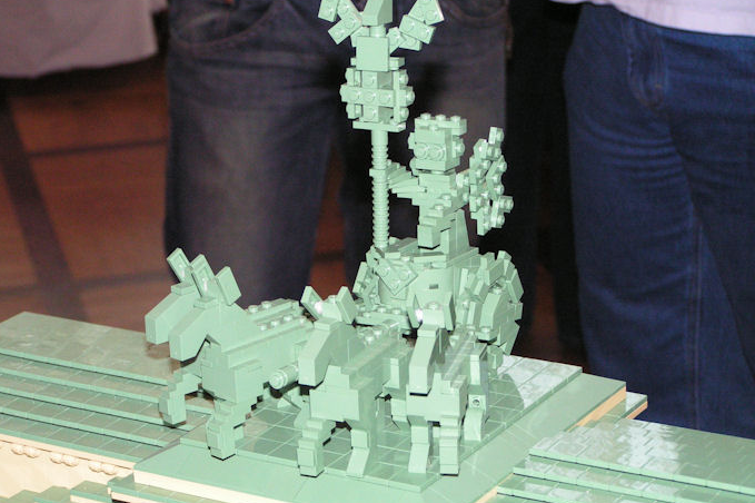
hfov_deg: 17.6
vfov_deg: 11.8
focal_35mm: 116
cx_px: 378
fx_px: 2431
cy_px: 232
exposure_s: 1/125
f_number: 3.2
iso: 200
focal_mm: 18.5
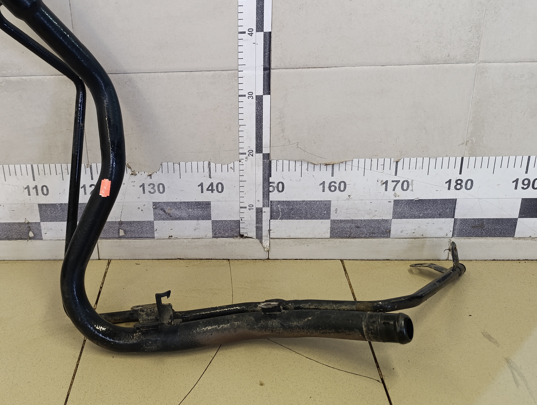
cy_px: 119
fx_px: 544
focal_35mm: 35
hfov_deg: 51.6
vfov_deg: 40.0
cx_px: 179
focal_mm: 6.14
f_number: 1.6
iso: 640
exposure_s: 1/100
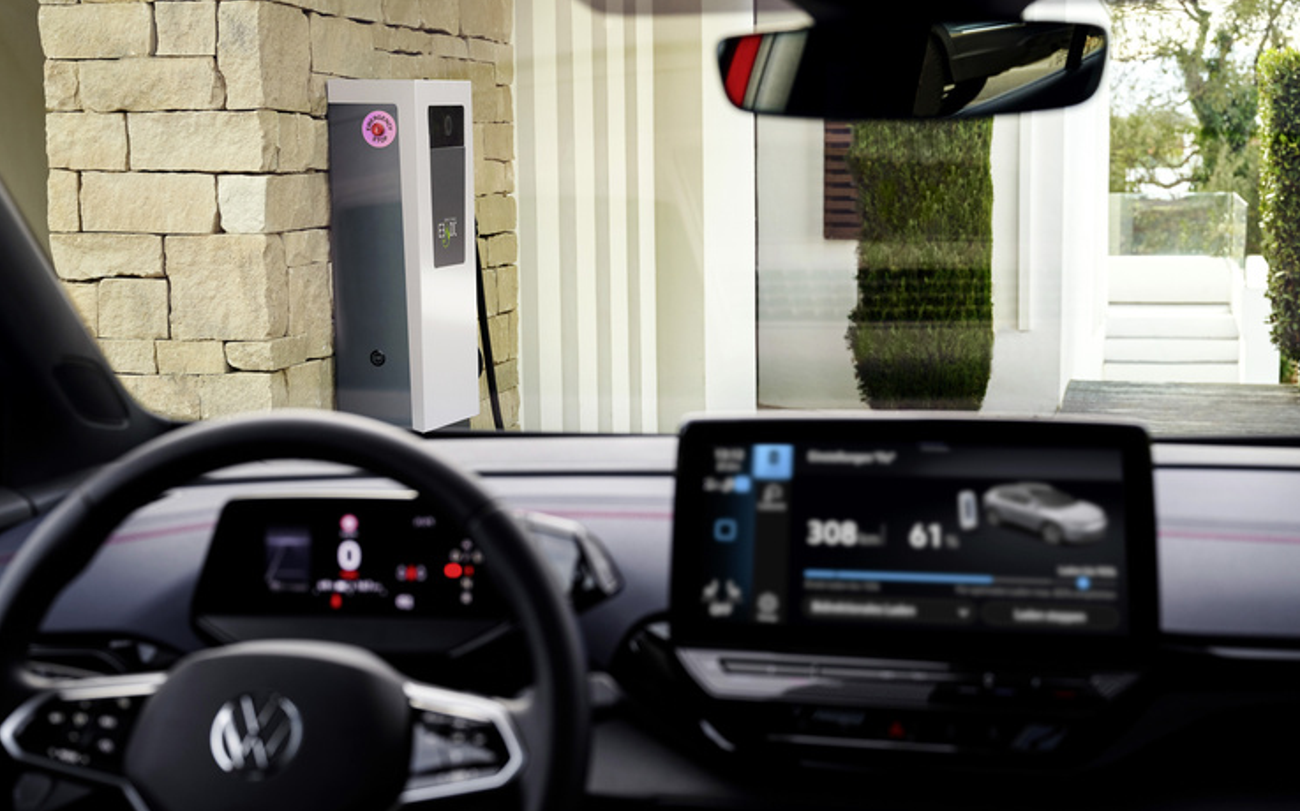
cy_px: 404
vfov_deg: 23.5
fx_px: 1948
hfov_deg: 36.9
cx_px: 646
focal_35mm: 55
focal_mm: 53
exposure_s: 1/160
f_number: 5.6
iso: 400
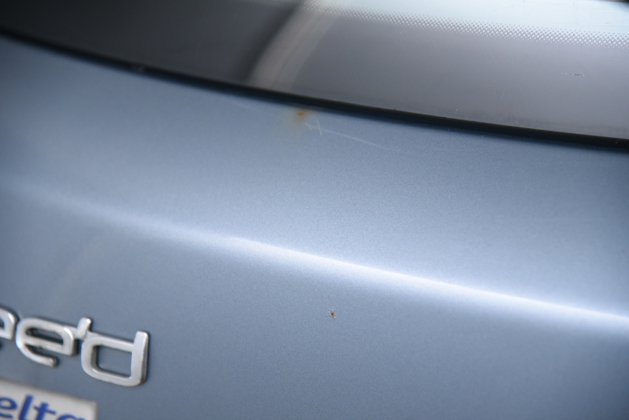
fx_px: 2097
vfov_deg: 11.4
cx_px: 314
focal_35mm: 120
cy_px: 210
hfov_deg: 17.1
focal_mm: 120
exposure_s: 1/160
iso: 4000
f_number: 4
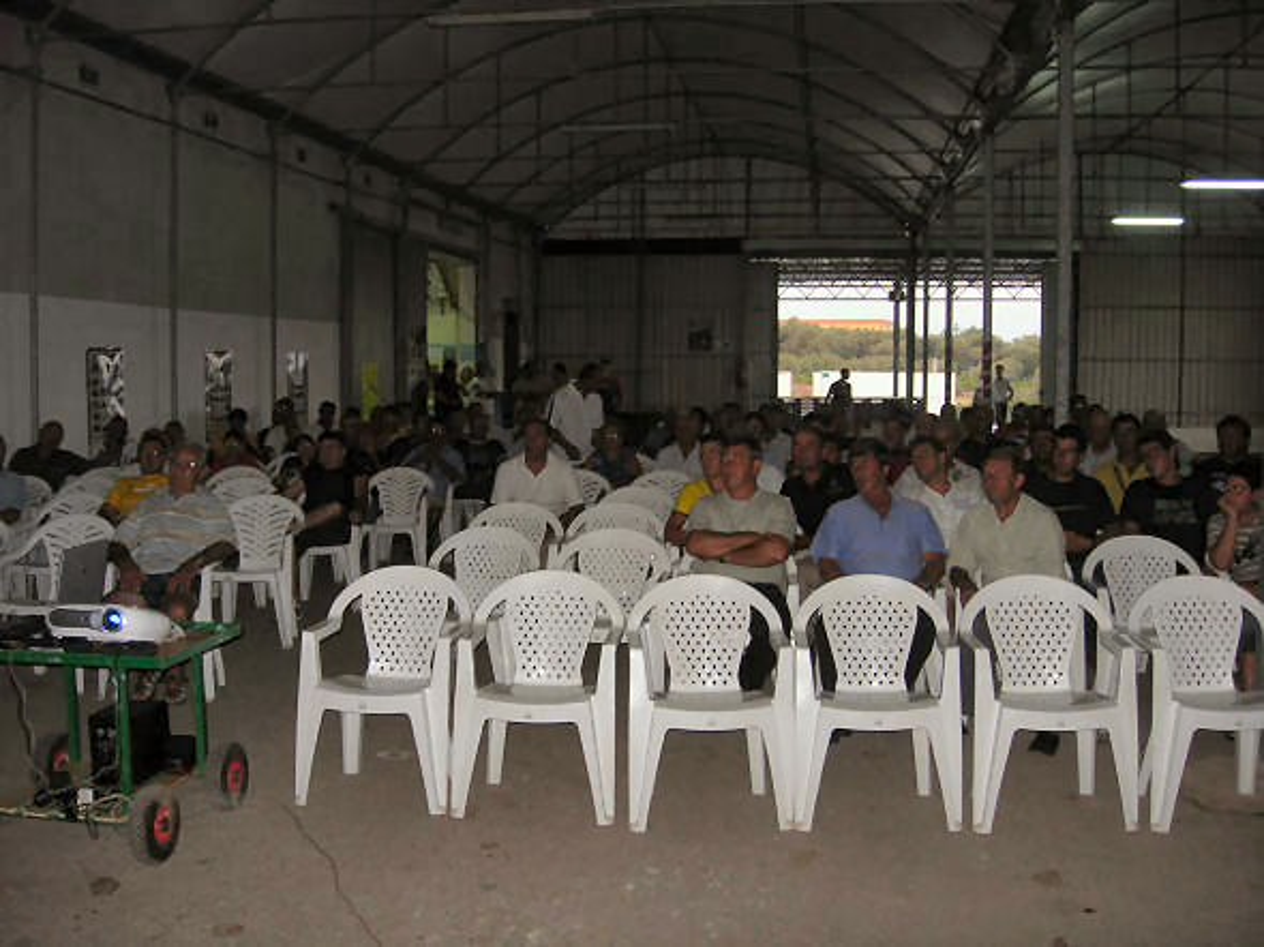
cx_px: 632
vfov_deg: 37.7
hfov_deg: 49.0
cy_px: 474
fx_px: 1387
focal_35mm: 38
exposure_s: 1/60.1
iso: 72
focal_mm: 7.8
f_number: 2.8
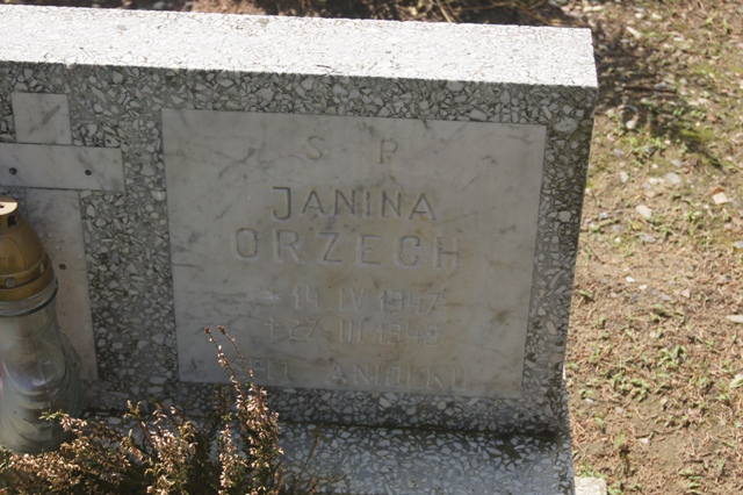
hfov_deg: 24.6
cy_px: 248
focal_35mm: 82
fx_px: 1702
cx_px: 372
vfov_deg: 16.5
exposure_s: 1/250
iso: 200
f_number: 9
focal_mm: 55
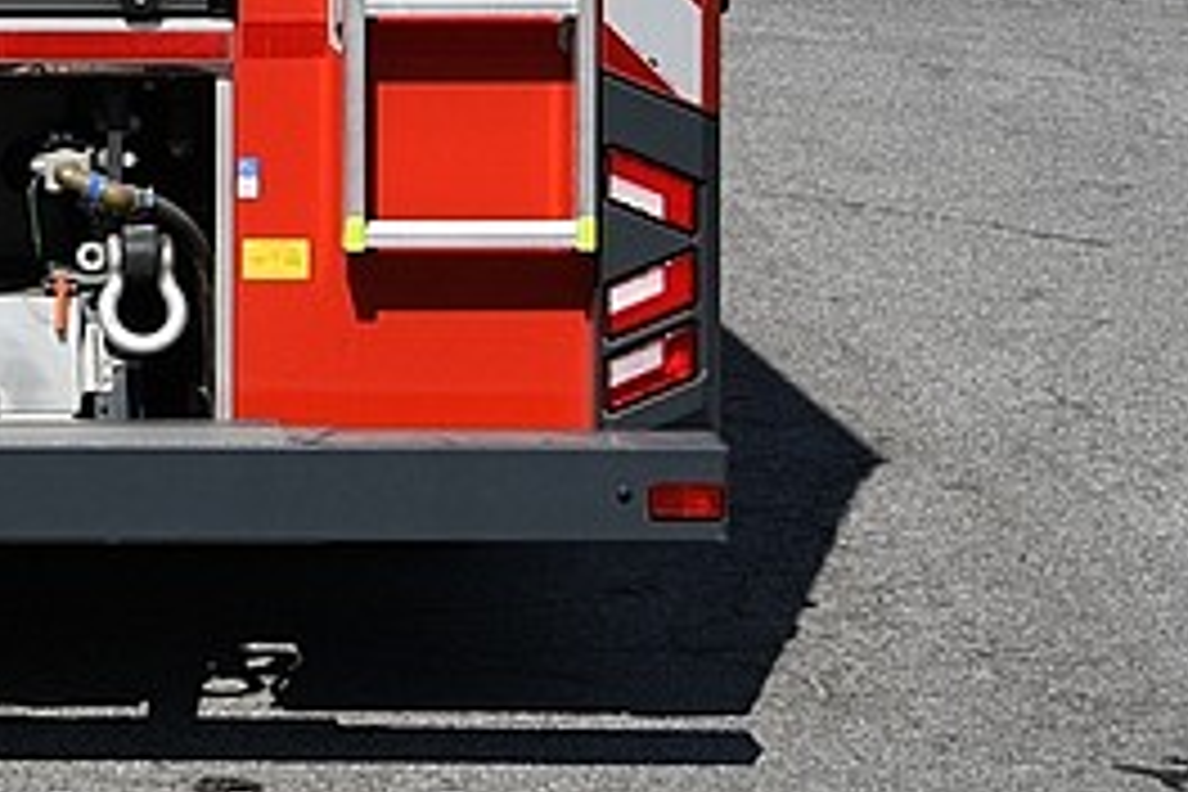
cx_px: -117
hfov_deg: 13.4
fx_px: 4950
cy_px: -428
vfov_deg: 8.9
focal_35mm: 150
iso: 200
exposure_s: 1/500
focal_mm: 44
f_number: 11
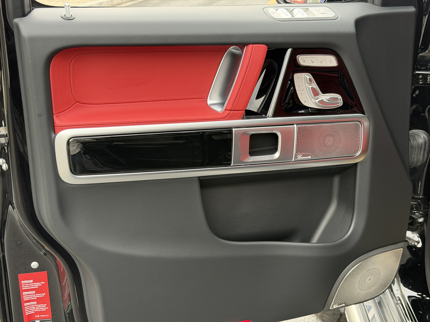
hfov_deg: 39.7
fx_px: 596
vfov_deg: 30.3
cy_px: 161
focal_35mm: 48
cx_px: 215
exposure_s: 1/219
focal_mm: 6.76
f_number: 1.78
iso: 125
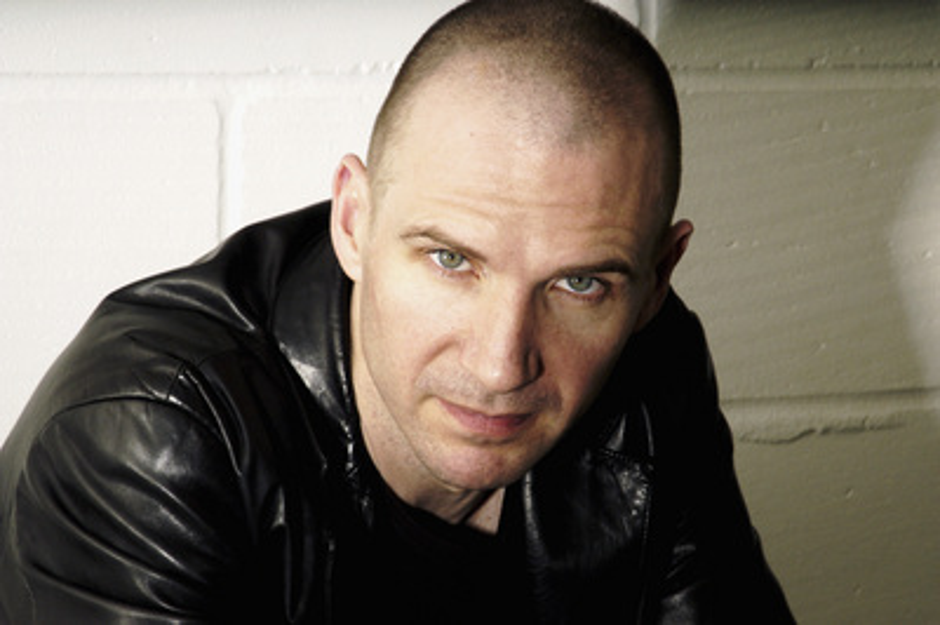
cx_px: 470
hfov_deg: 11.4
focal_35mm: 180
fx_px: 4696
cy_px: 312
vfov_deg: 7.6
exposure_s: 1/200
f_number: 16
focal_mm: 120
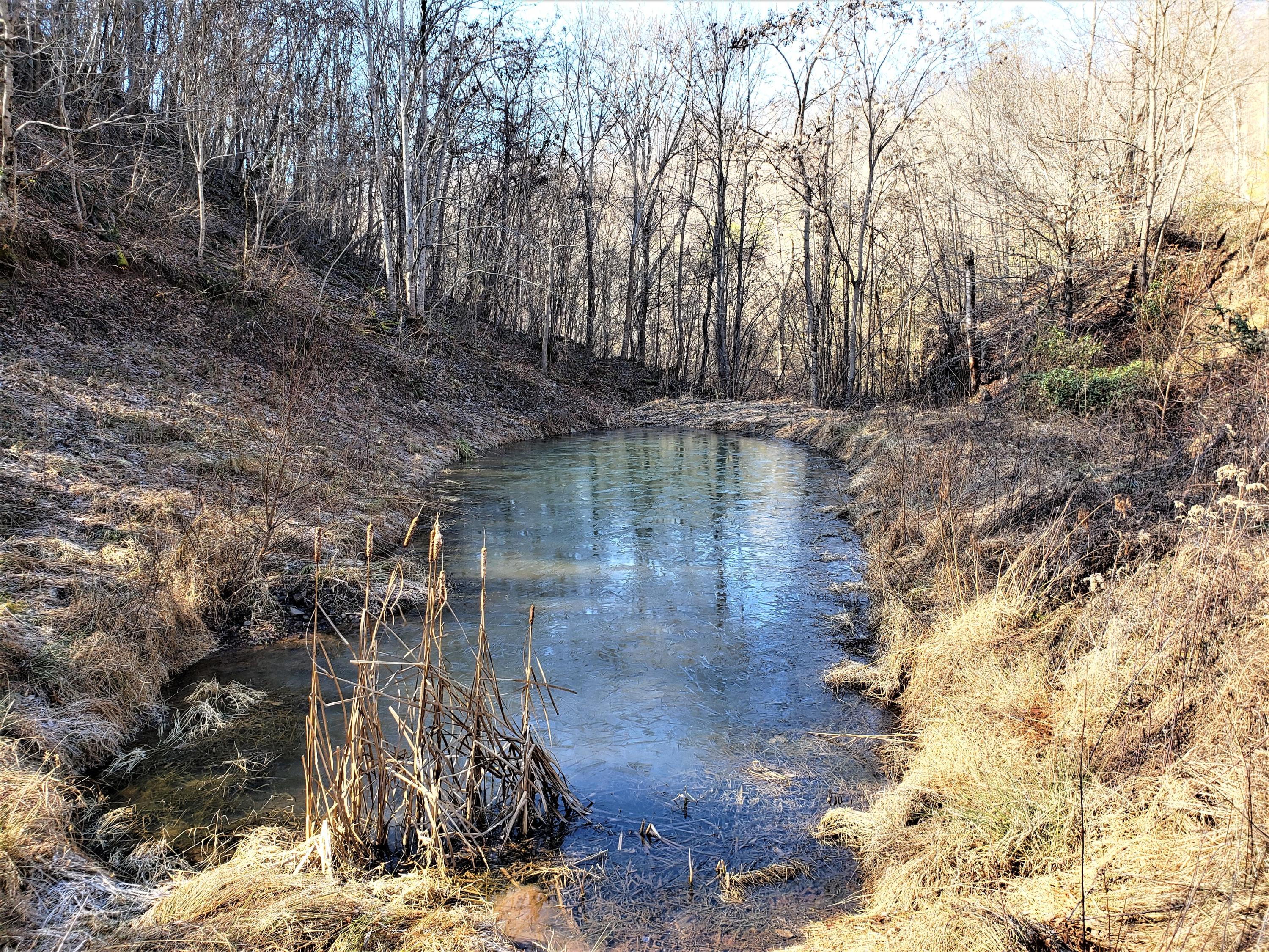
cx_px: 634
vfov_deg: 53.1
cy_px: 476
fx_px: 953
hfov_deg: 67.3
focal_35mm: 26
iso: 50
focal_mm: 4.3
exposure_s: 1/151
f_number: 2.4
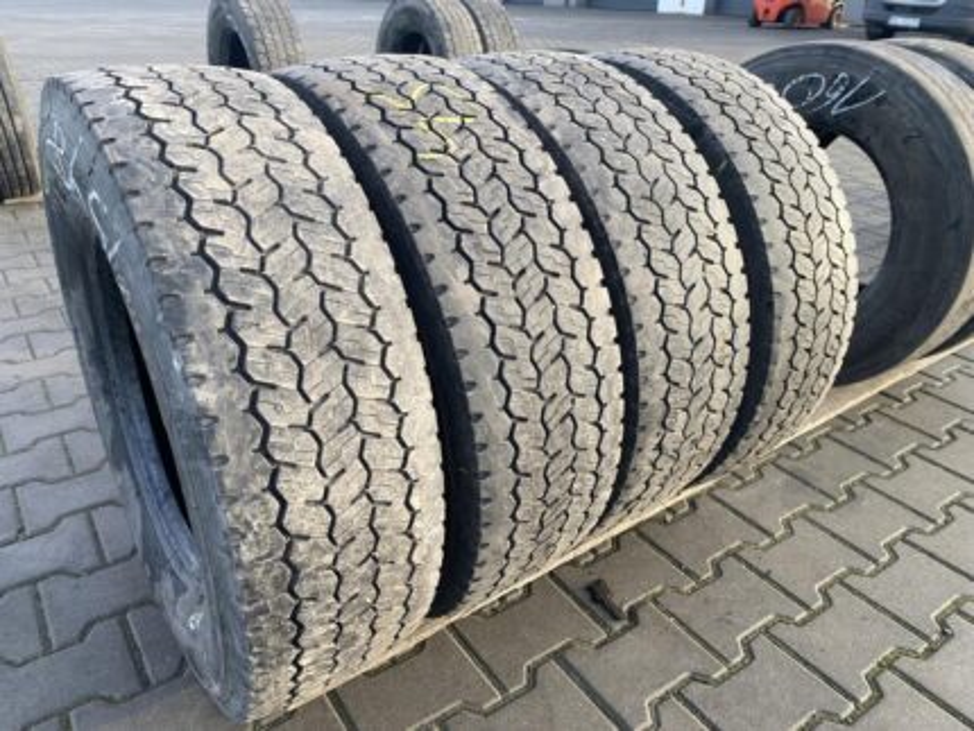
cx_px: 487
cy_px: 366
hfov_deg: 67.3
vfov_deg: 53.1
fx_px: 732
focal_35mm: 26
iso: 32
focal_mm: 4.25
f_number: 1.8
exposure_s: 1/131
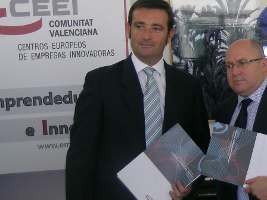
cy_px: 65
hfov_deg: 23.7
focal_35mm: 79
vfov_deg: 18.6
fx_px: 609
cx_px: 266
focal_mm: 8
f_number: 3.1
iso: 50
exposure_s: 1/30
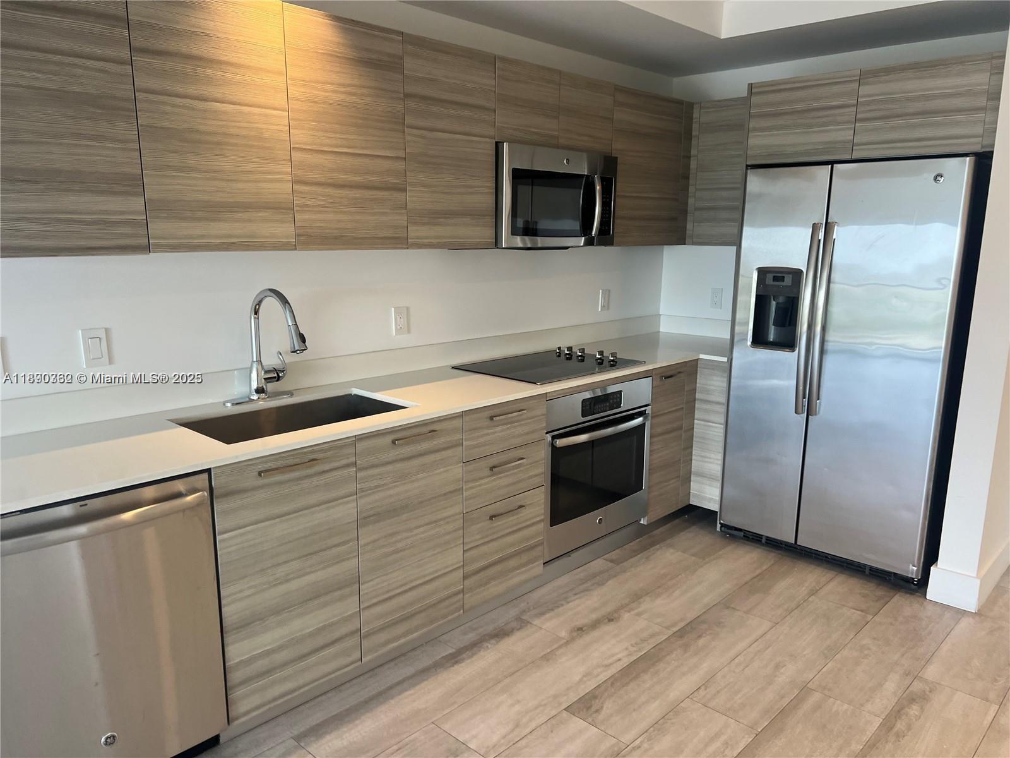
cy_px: 379
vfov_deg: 53.1
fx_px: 759
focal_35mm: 26
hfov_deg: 67.3
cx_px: 505
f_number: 1.5
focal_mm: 5.7
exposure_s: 1/120
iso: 80
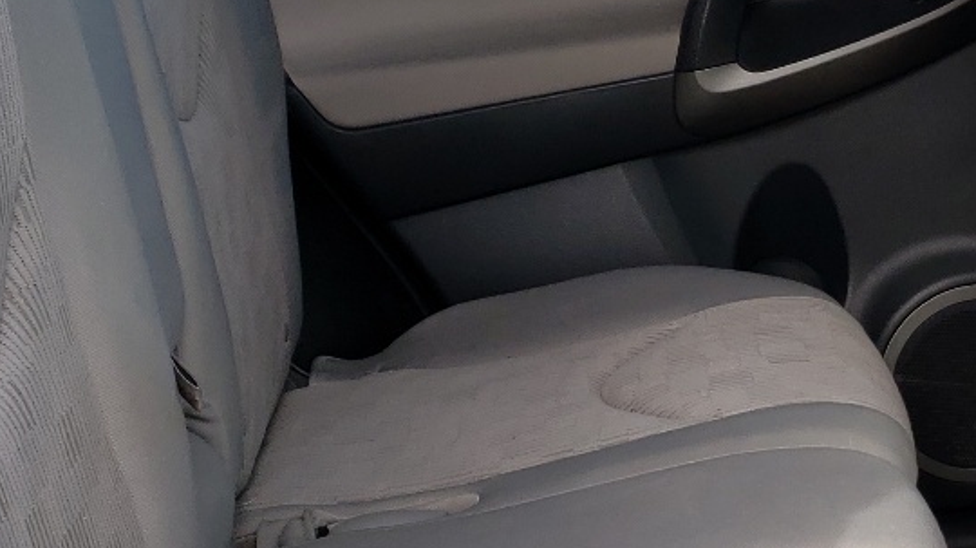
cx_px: 949
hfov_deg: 24.3
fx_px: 2173
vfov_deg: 14.4
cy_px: 255
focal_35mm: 84
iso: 50
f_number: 1.5
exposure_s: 1/333
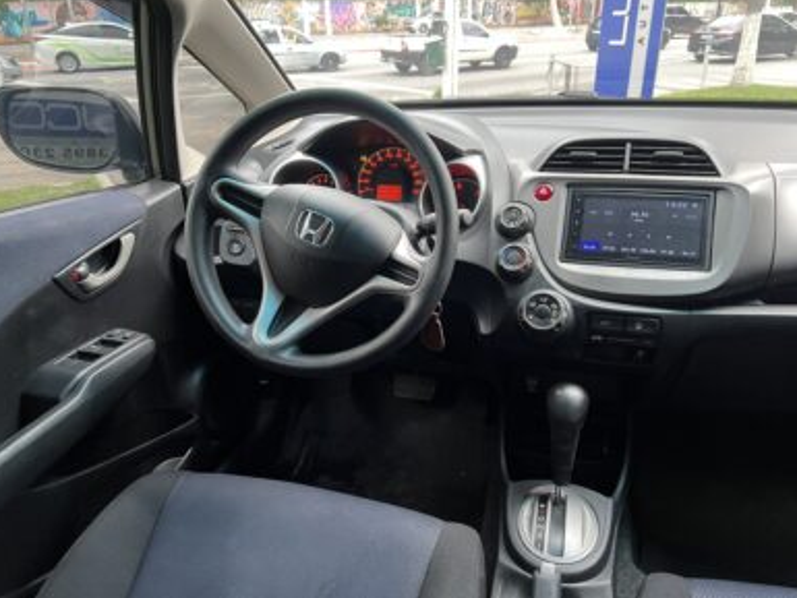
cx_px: 402
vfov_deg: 51.4
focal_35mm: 27
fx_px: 622
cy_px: 294
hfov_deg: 65.3
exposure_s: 1/62
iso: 125
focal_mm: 5.7
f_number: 1.5
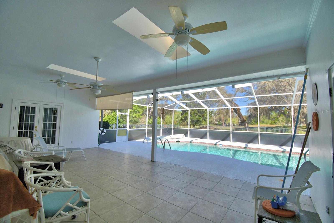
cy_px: 112
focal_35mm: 15
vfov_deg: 77.3
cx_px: 167
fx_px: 139
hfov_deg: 100.4
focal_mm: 10
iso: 110
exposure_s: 1/500
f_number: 4.5
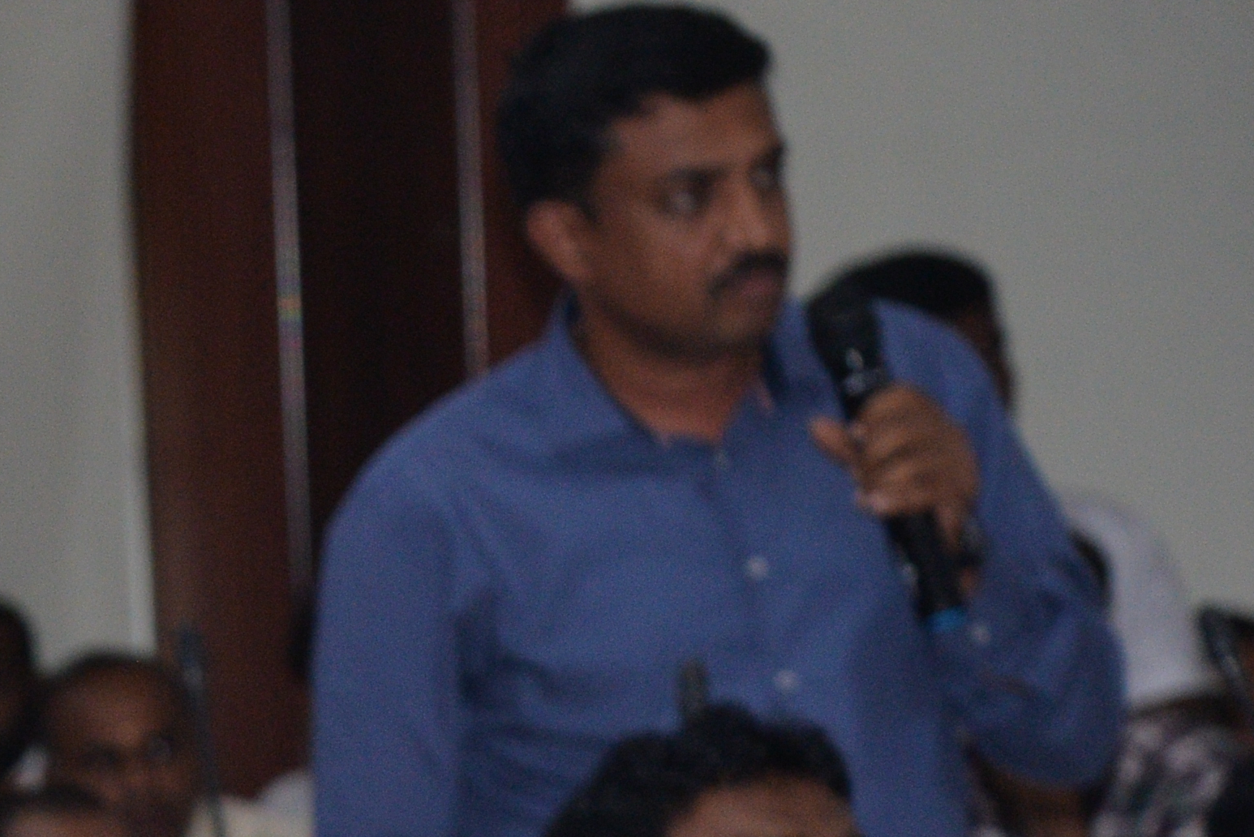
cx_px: -1179
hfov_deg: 5.6
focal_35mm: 358
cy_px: 1178
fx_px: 12474
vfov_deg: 3.8
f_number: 7.1
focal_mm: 92
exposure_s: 1/100
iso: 800
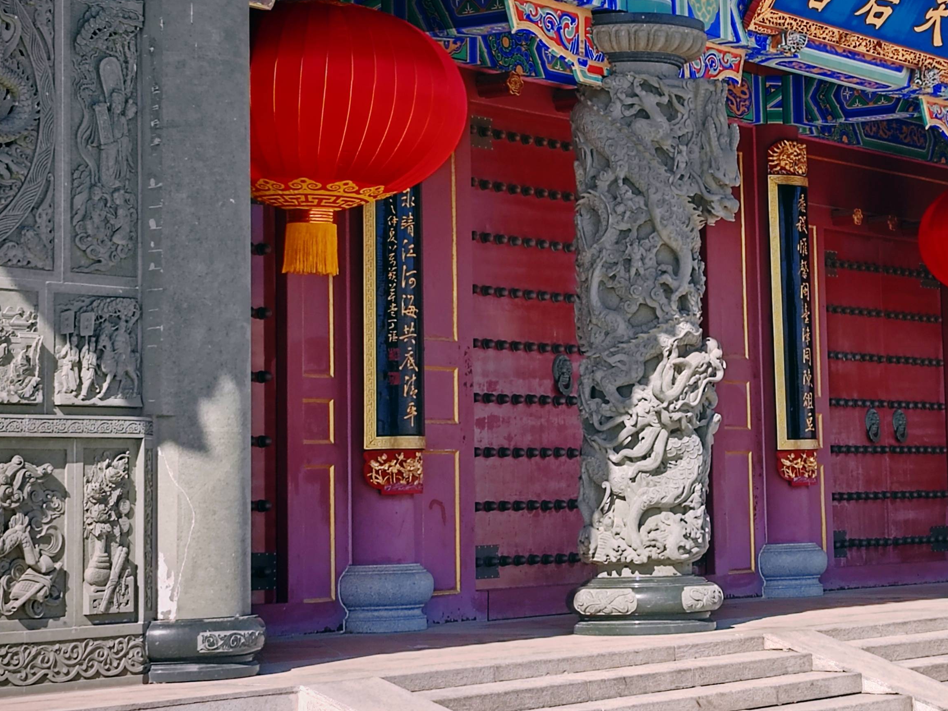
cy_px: 214
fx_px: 2684
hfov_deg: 19.9
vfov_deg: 15.1
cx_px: 734
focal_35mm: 98
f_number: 1.8
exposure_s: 1/630
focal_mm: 6.14
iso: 50
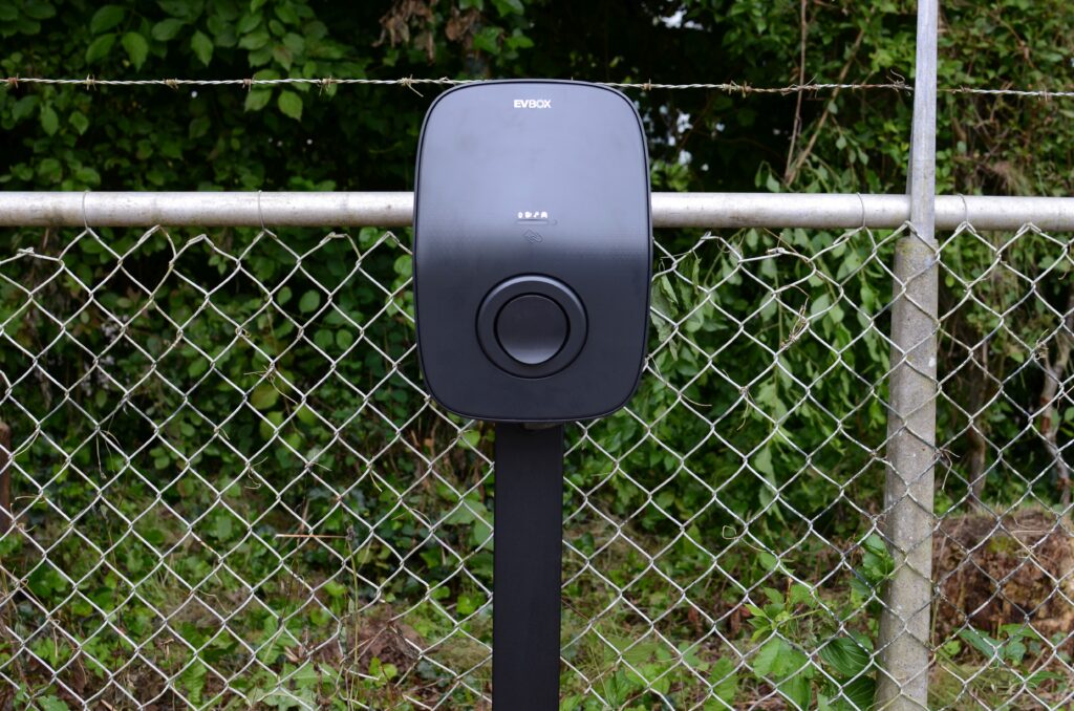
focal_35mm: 52
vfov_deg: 25.6
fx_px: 1563
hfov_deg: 37.9
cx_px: 537
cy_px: 356
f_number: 5
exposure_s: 1/320
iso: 400
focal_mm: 35
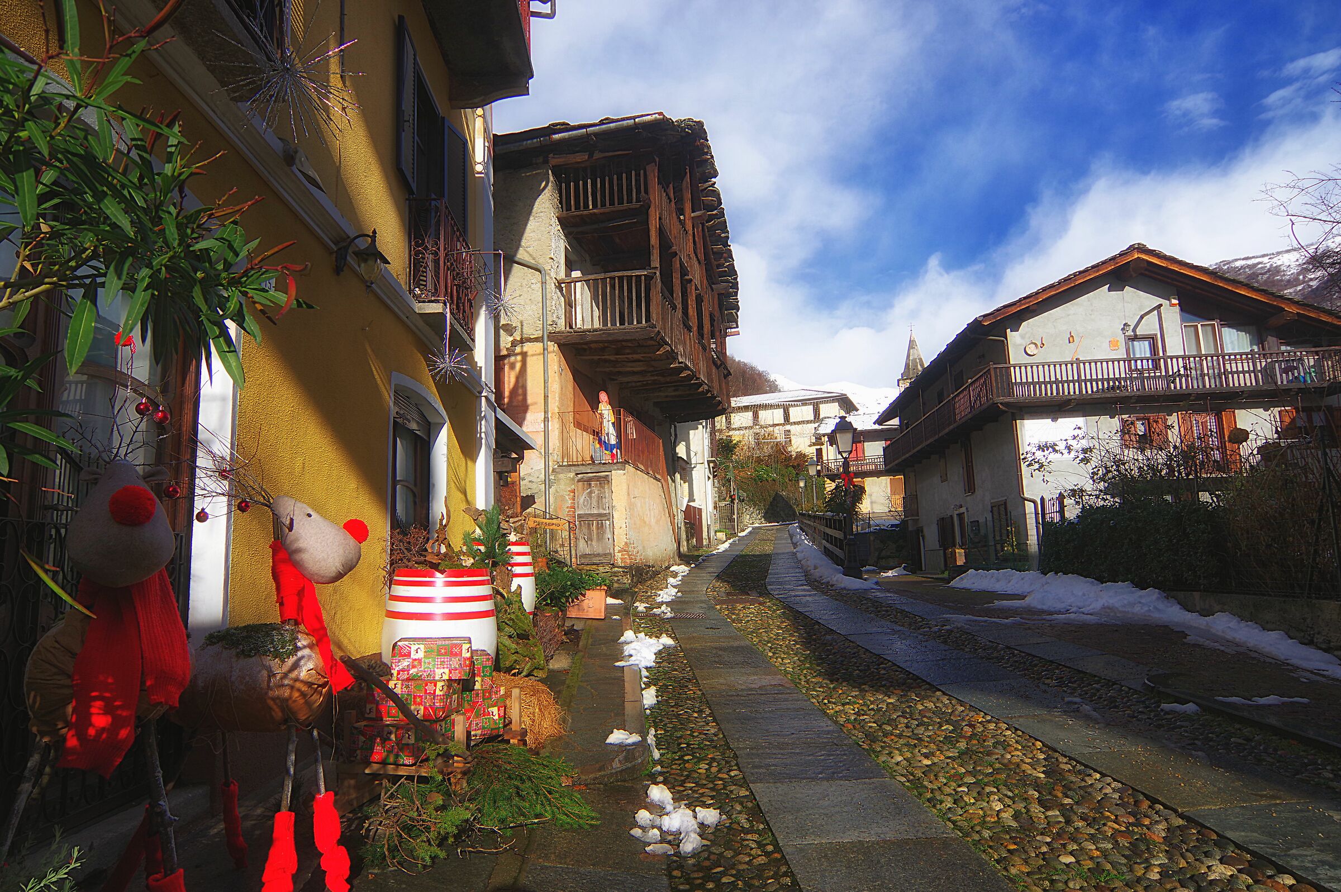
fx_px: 782
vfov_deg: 59.4
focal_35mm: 21
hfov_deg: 81.3
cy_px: 446
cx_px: 670
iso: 140
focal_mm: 14
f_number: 8
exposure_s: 1/90
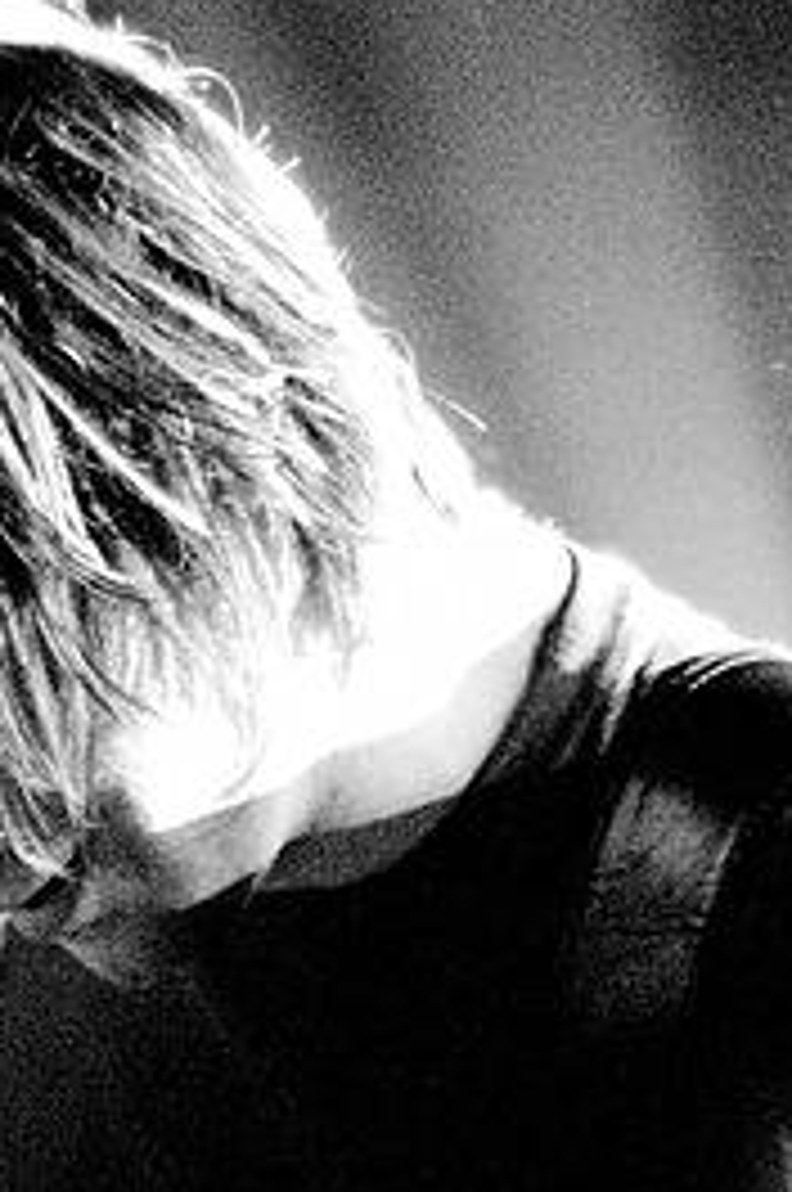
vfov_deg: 8.0
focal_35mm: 255
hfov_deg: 5.4
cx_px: 356
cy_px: 1637
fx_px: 8436
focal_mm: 50
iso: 1600
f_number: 1.4
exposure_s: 1/50
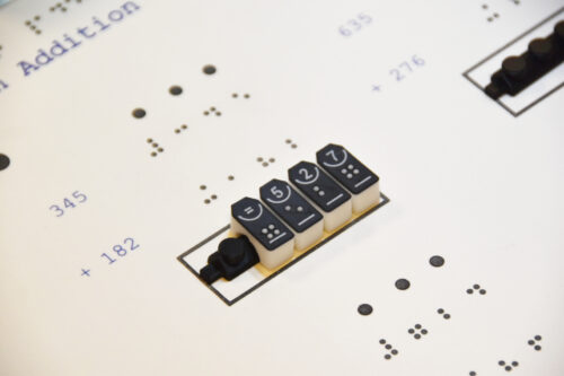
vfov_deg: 4.6
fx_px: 4698
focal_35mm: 300
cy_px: 188
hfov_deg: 6.9
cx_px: 282
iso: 400
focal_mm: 200
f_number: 5.6
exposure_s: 1/160
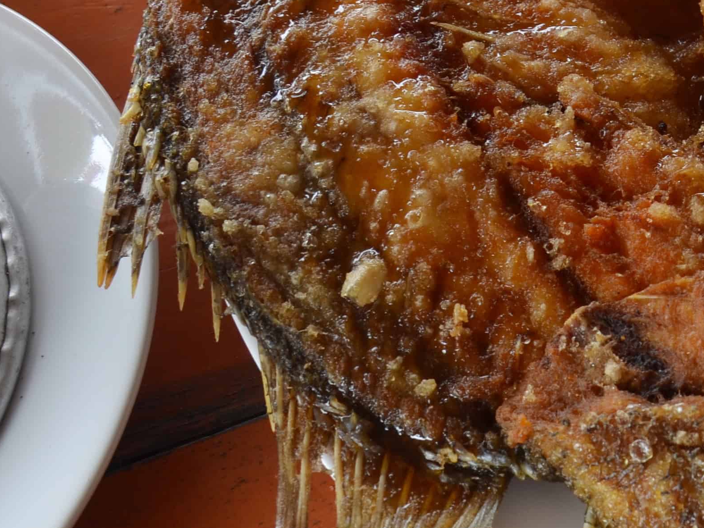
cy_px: 84
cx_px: 913
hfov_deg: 19.2
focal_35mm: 94
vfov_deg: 15.5
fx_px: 1922
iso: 100
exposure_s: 1/50
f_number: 7.1
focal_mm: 21
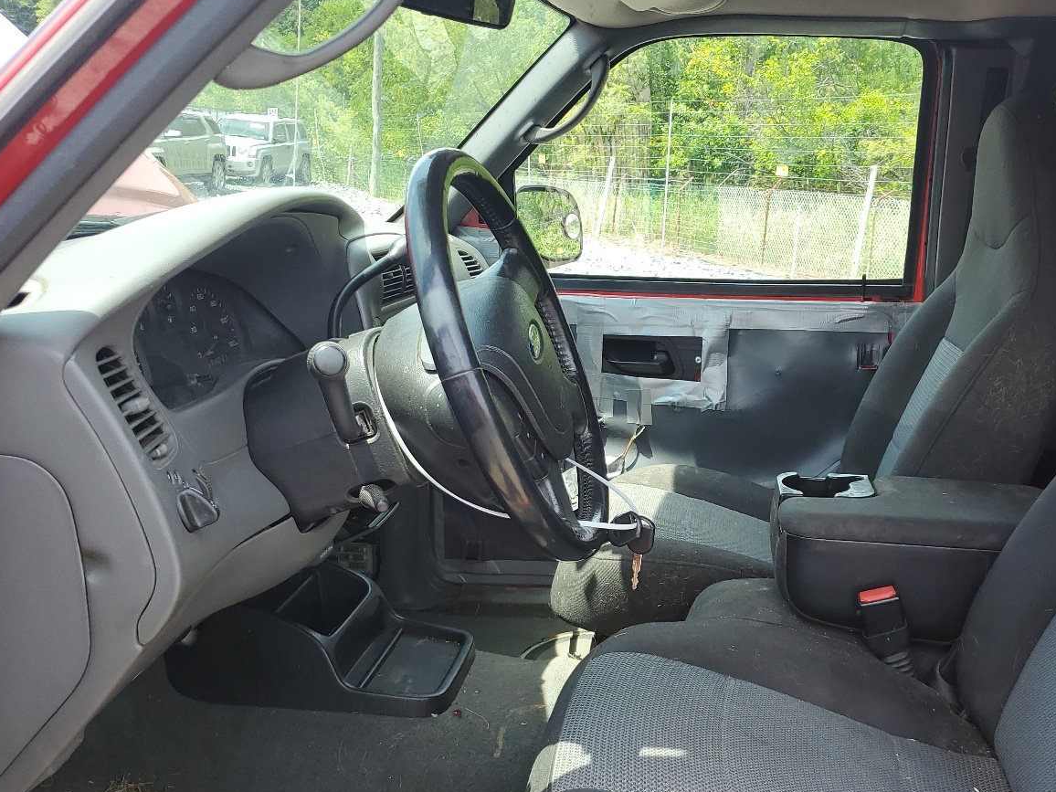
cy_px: 519
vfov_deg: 39.3
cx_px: 694
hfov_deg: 50.5
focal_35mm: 36
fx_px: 1098
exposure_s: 1/476
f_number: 1.5
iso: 50
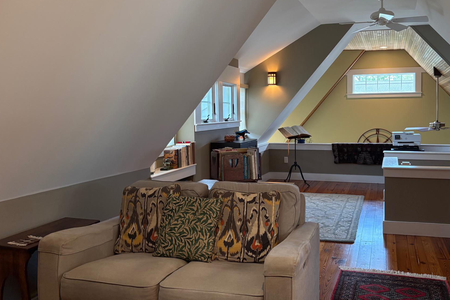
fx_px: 413
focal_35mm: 33
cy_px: 130
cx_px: 267
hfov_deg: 56.8
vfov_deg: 39.9
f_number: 1.6
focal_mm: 5.96
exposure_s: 1/60
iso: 125
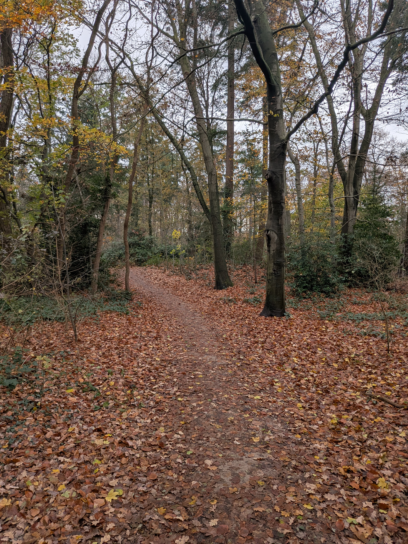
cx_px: 204
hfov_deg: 56.8
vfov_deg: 71.6
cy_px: 272
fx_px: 377
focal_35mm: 24
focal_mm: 4.53
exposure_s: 1/112
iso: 39
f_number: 1.7
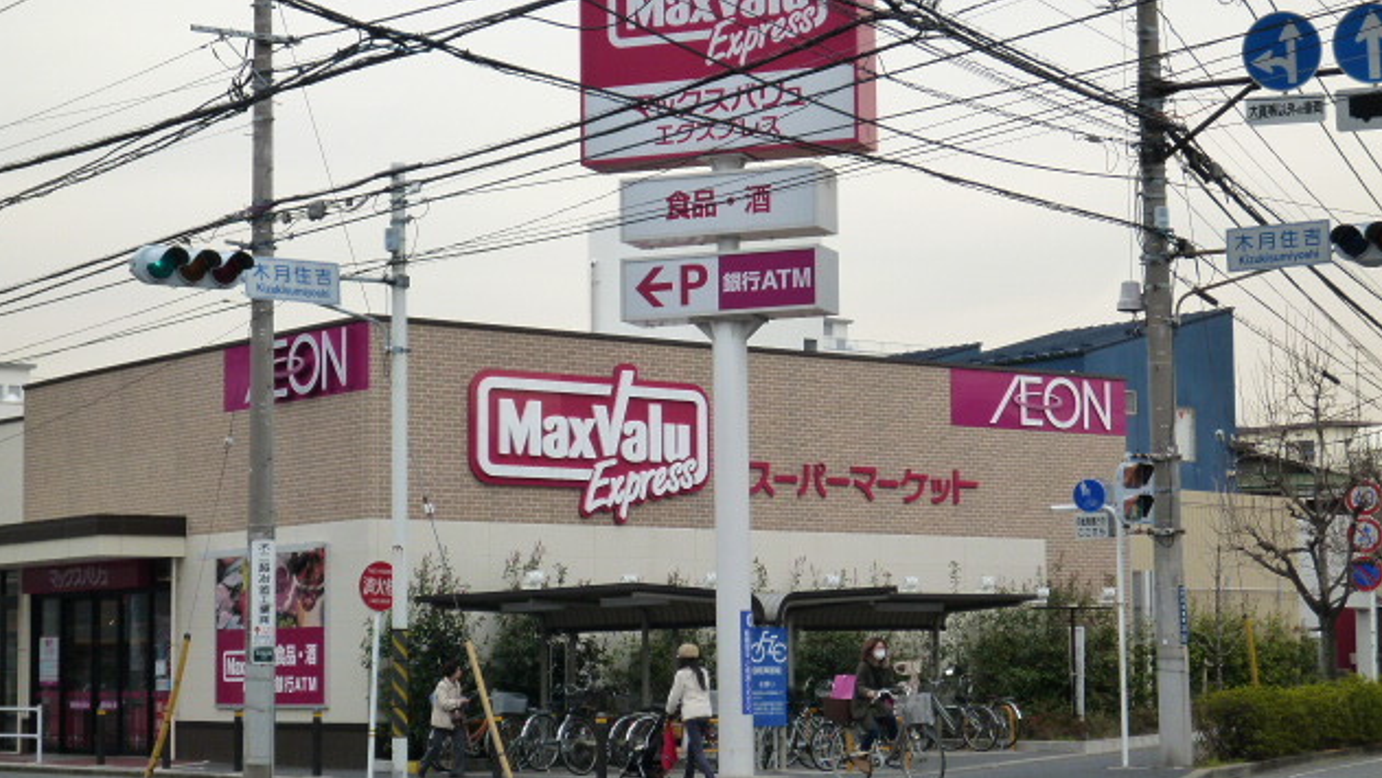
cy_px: 401
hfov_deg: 28.6
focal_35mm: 74
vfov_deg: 16.3
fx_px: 2712
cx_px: 683
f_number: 4.5
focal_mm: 12
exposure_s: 1/400
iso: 160
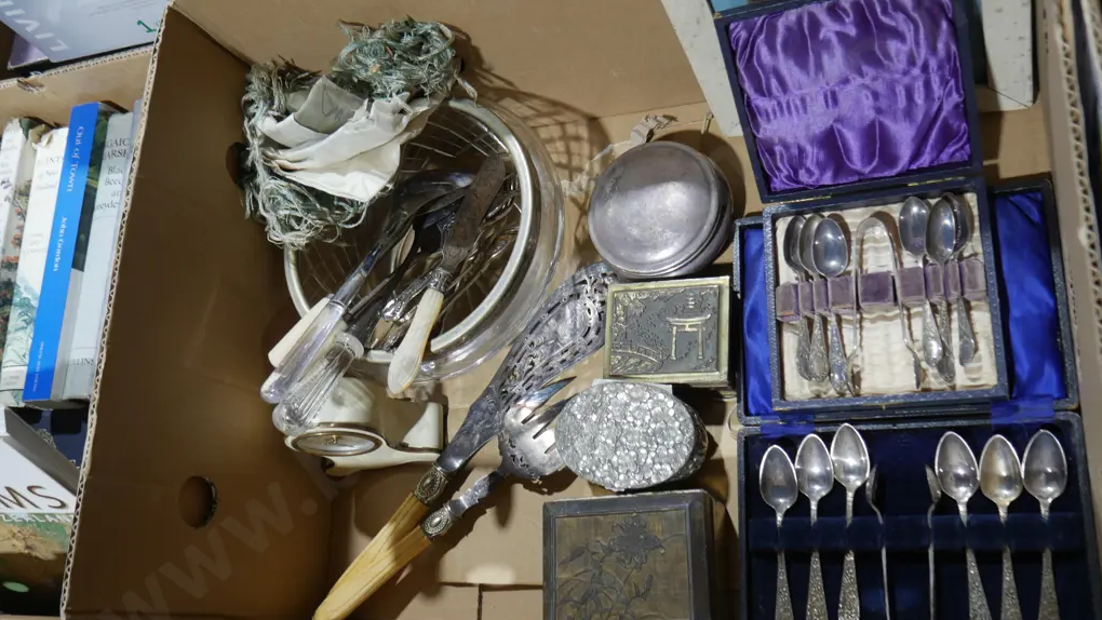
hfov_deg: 56.6
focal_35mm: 35
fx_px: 1023
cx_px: 551
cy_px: 303
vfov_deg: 33.7
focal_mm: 16
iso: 250
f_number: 3.6
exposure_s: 1/60
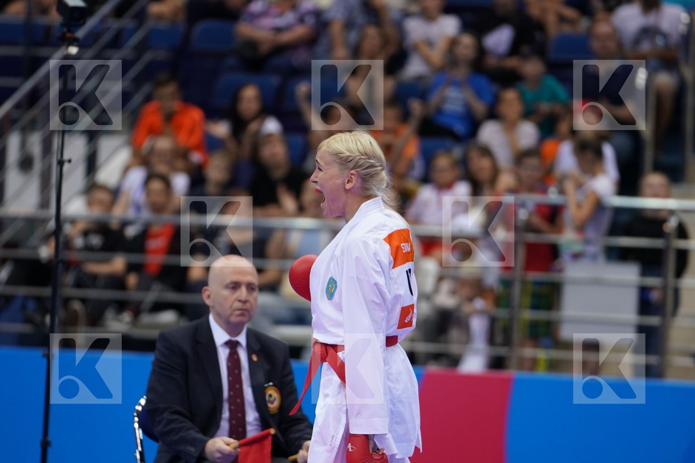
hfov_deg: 6.9
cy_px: 232
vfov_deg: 4.6
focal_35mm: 300
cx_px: 348
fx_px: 5791
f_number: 2.8
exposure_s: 1/800
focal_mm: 200
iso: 1000
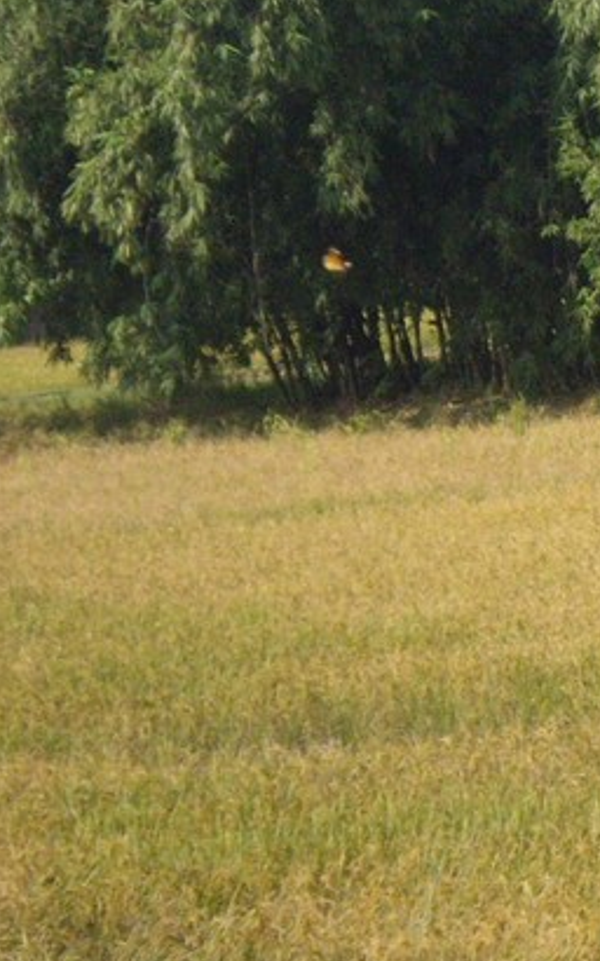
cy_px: 398
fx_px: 6519
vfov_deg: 8.4
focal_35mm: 249
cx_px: 1116
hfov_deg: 5.2
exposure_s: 1/800
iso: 200
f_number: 4.6
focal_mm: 15.3
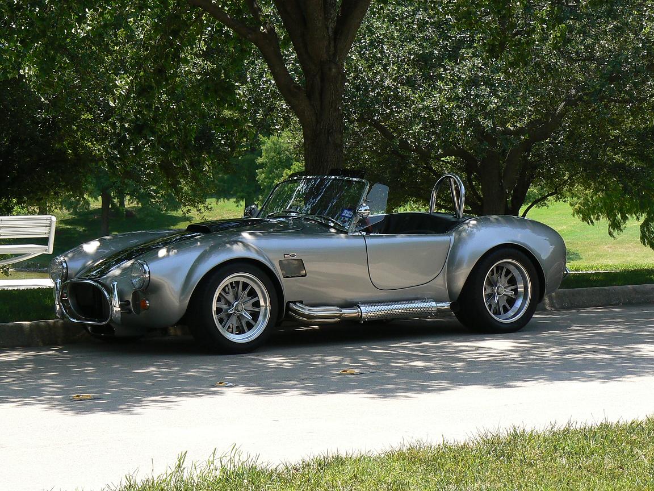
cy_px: 246
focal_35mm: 113
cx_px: 327
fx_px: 2135
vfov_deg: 13.1
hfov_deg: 17.4
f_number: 5.6
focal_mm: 15.5
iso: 80
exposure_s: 1/160
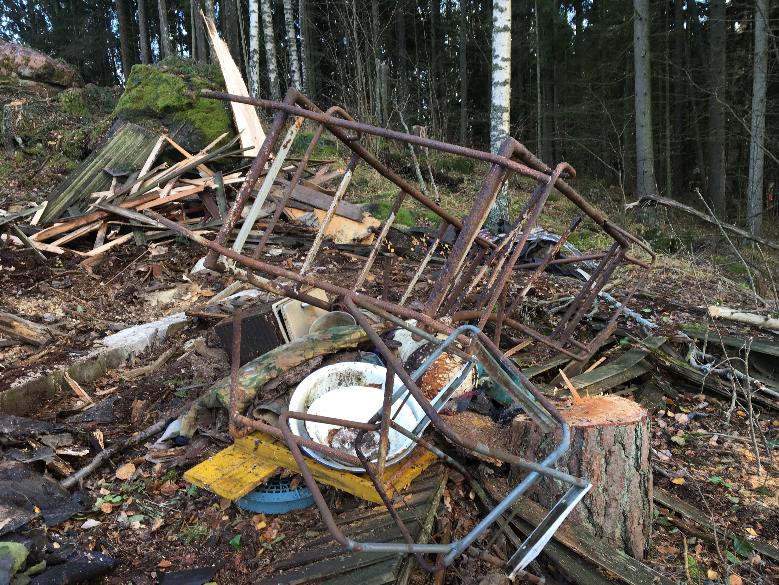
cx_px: 390
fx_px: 653
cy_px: 292
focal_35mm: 29
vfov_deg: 48.2
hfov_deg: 61.7
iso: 25
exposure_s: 1/50
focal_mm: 4.15
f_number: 2.2
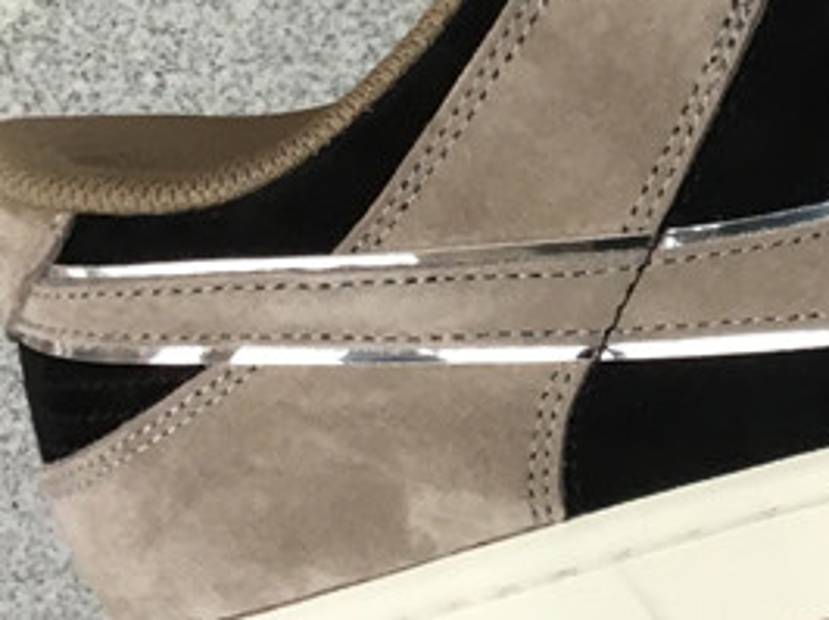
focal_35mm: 105
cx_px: 907
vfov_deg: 14.0
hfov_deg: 18.1
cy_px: 107
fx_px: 2512
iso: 40
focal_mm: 3.3
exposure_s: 1/33
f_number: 2.4
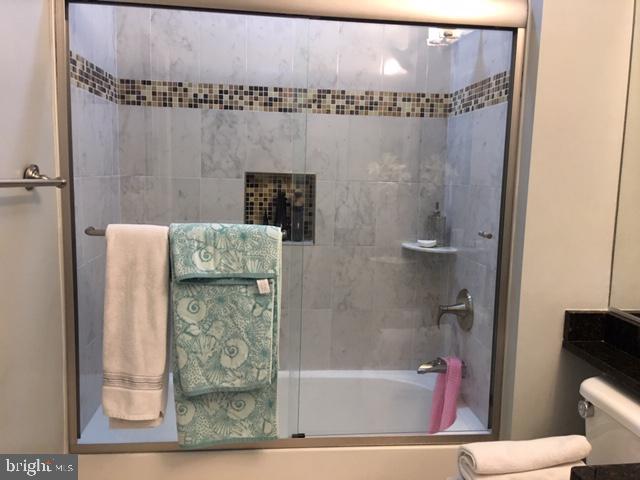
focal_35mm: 29
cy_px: 240
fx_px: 536
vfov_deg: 48.2
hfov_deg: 61.7
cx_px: 320
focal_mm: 4.15
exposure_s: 1/15
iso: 64
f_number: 2.2
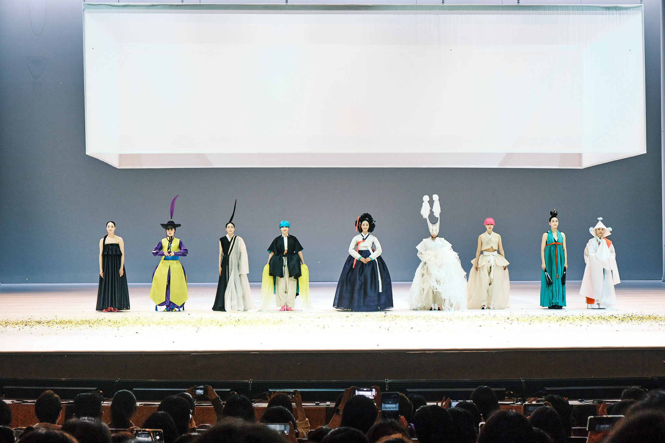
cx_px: 332
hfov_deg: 32.9
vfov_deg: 22.3
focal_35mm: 61
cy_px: 222
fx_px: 1127
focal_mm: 40.7
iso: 1000
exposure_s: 1/125
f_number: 7.1
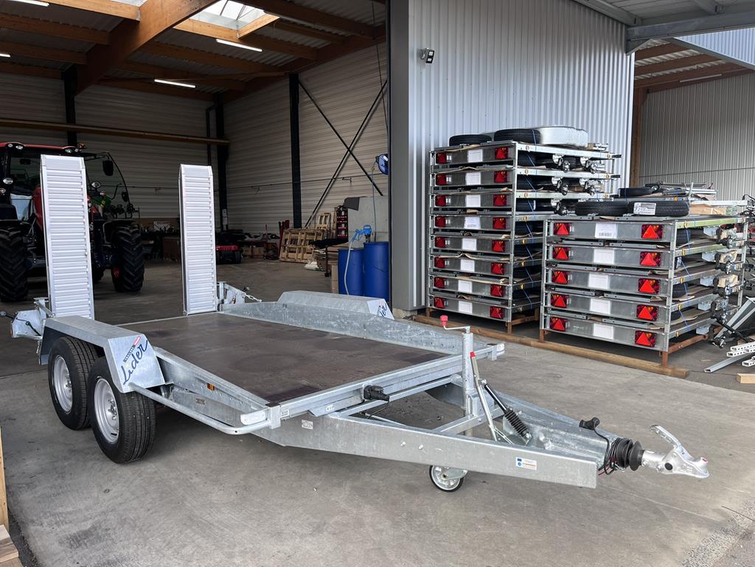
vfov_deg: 53.1
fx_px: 567
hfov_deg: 67.3
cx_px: 378
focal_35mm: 26
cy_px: 284
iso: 50
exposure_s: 1/631
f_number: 1.6
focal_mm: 5.1
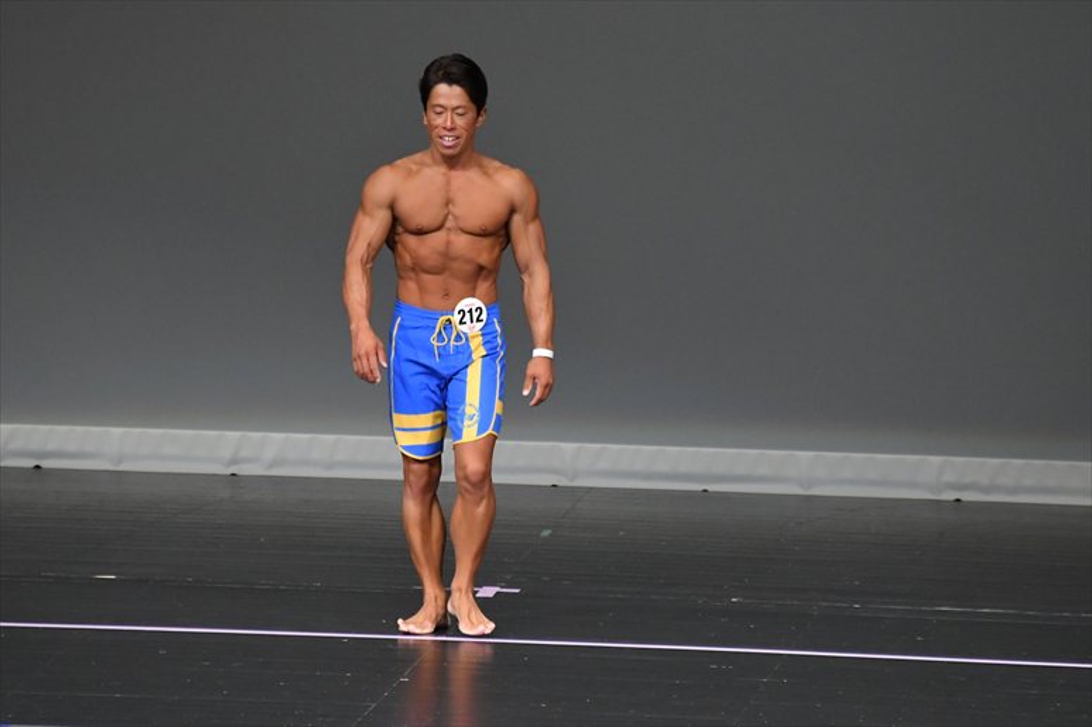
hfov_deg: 5.5
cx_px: 546
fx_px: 11370
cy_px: 364
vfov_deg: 3.7
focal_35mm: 375
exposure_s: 1/400
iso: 5000
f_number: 5.6
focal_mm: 250
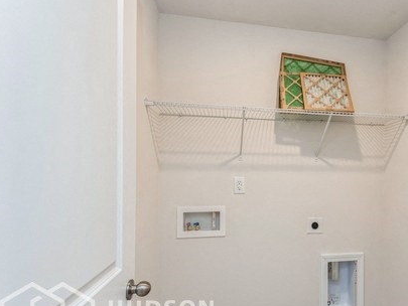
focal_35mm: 22
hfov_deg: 73.4
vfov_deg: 60.9
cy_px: 174
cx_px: 281
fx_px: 259
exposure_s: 1/2
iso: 100
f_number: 10
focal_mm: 16
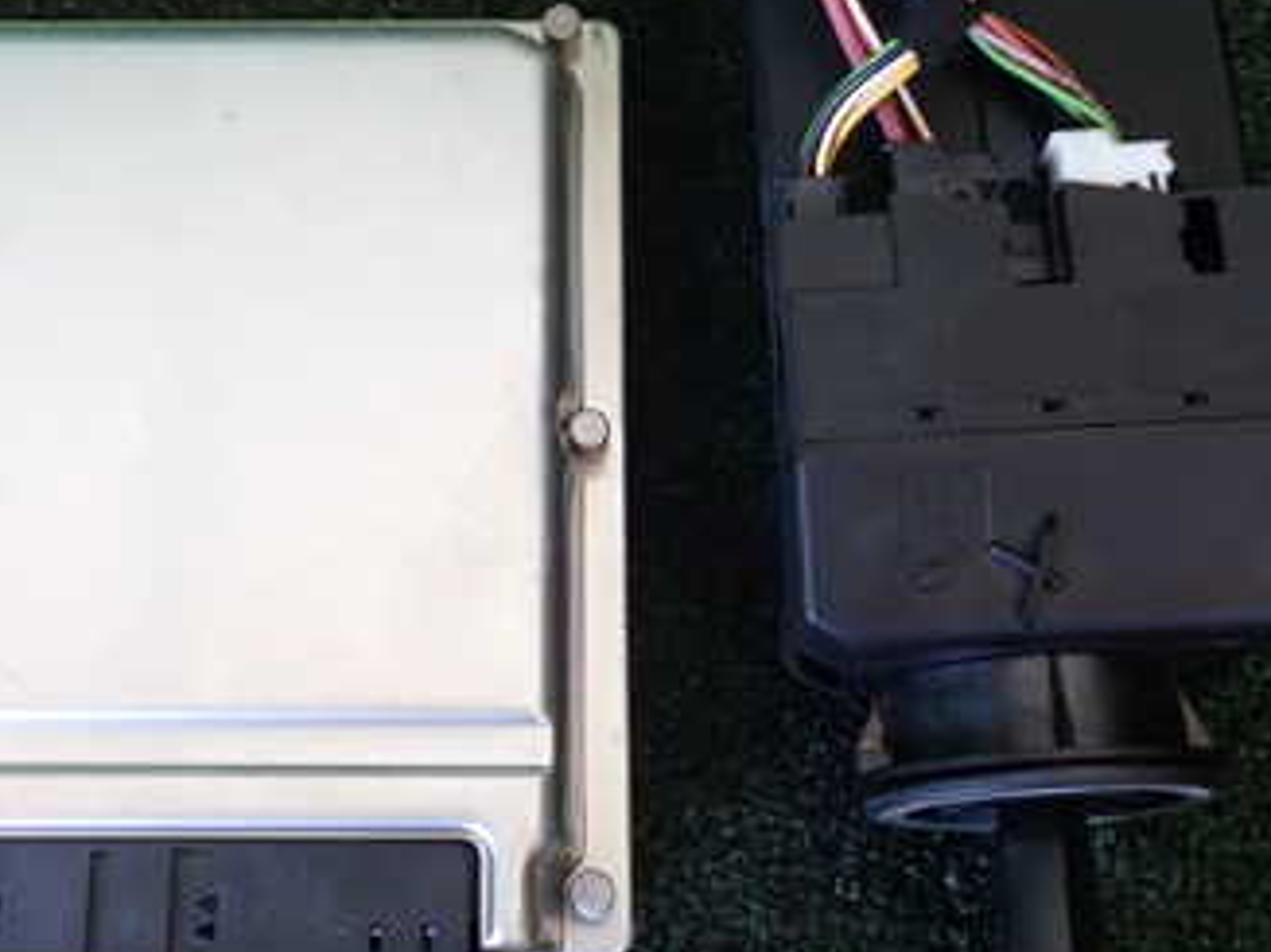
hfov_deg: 34.9
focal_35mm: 55
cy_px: 354
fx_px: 2019
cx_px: 540
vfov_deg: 26.5
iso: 200
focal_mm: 5.4
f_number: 2.3
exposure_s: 1/30
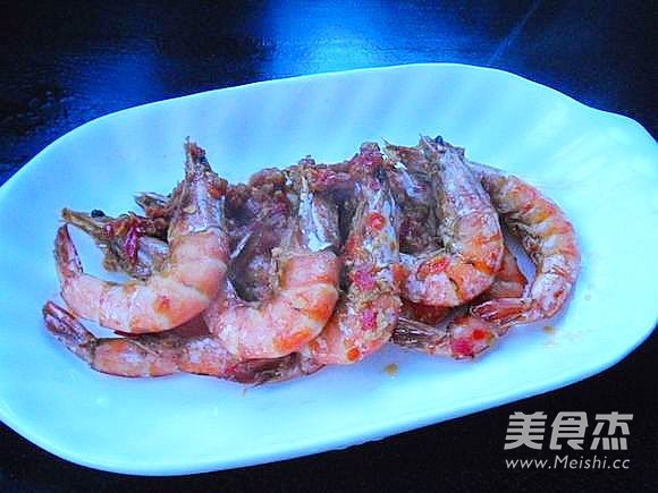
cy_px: 246
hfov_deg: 40.4
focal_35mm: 47
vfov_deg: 30.9
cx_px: 329
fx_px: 893
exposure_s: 1/10
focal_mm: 8.46
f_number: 4.5
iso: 800
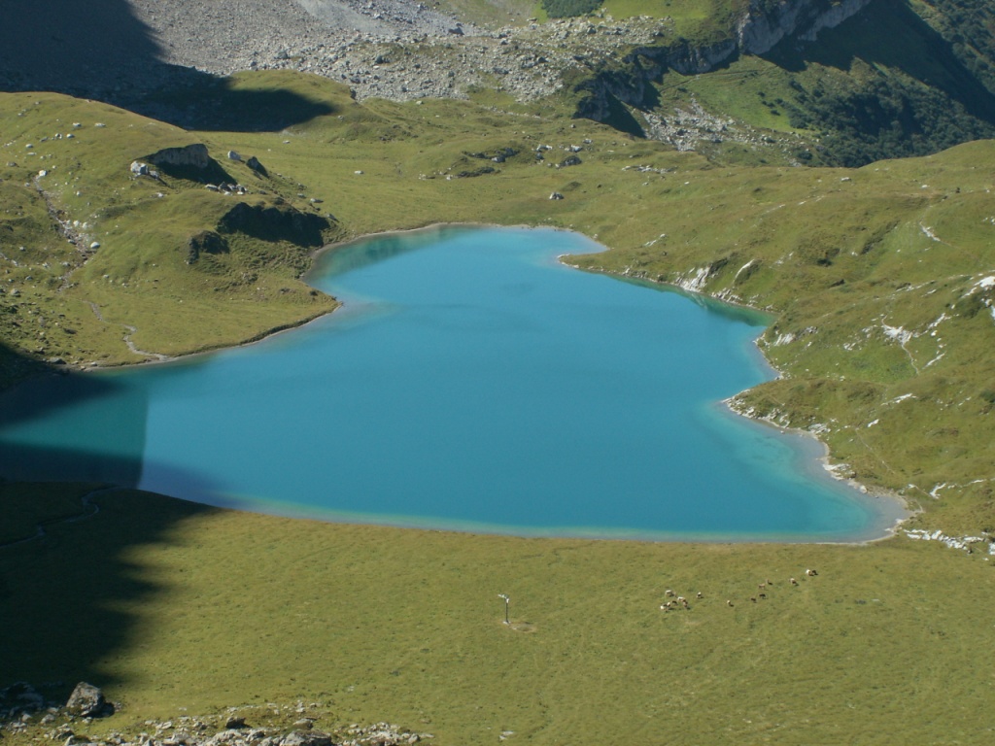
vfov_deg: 16.6
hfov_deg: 22.0
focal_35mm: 89
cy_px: 373
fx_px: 2558
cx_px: 498
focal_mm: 14.94
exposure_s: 1/160
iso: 50
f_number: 6.3
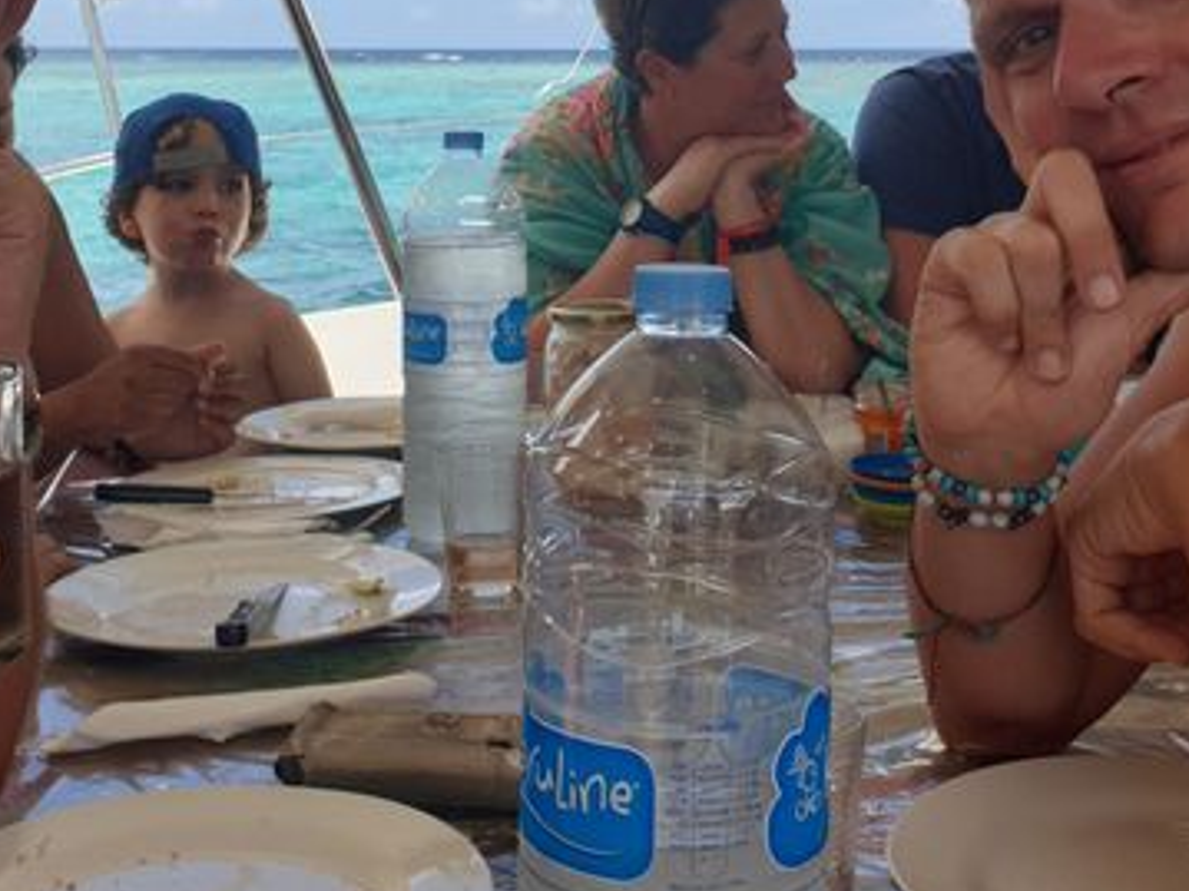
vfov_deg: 24.8
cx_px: 570
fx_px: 1992
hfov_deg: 33.2
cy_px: 172
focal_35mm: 58
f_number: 2.4
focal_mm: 4.3
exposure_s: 1/1148
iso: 50
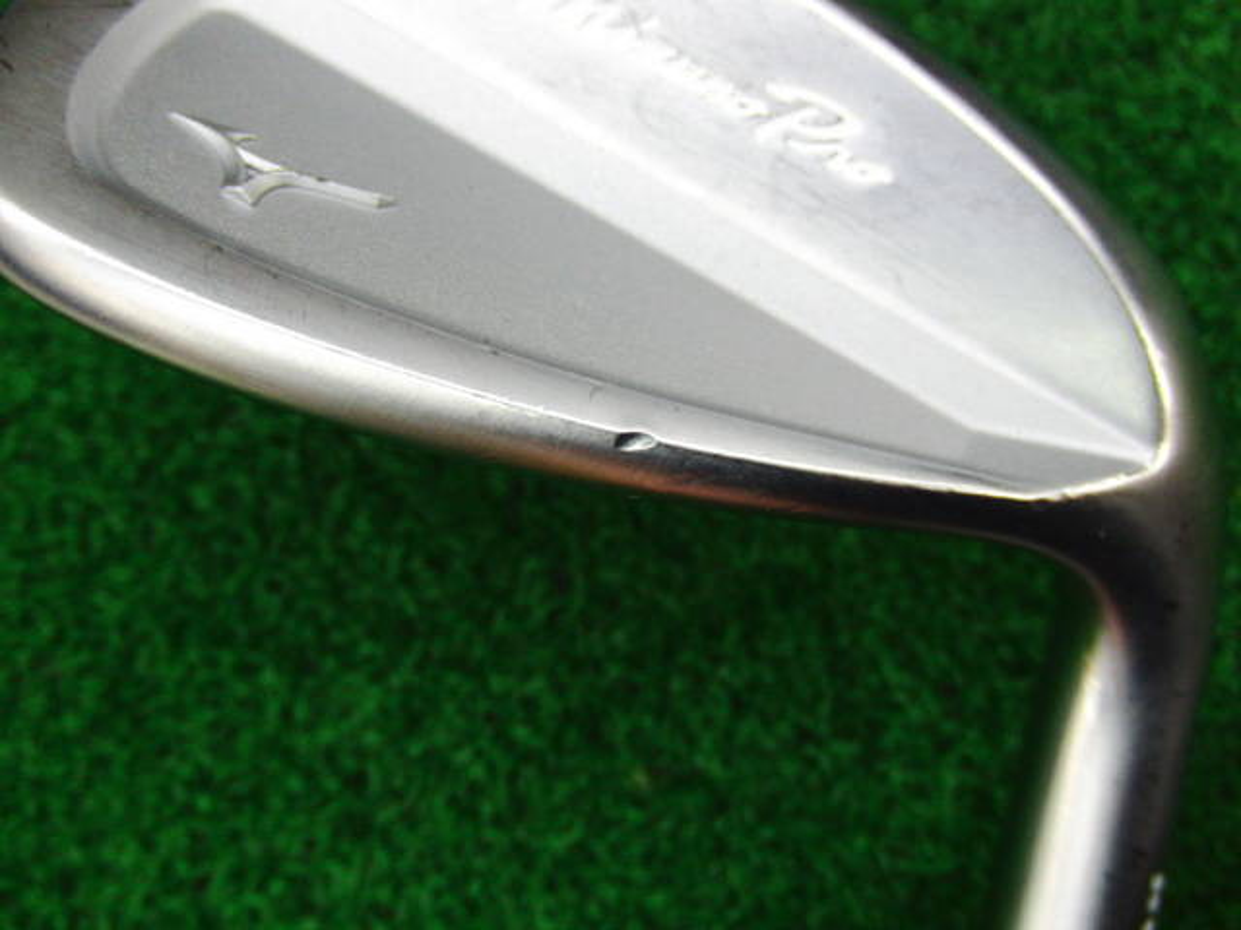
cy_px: 465
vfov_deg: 38.7
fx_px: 1326
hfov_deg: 50.1
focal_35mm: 37
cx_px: 620
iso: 400
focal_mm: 6.42
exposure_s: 1/60
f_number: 3.6
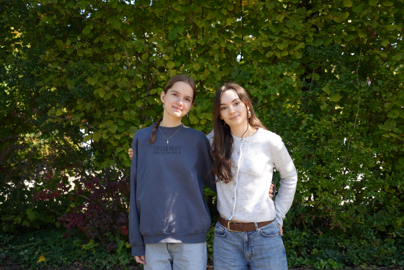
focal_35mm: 50
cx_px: 202
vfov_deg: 27.0
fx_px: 561
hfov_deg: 39.6
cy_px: 135
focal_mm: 50
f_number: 4
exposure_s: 1/200
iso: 100
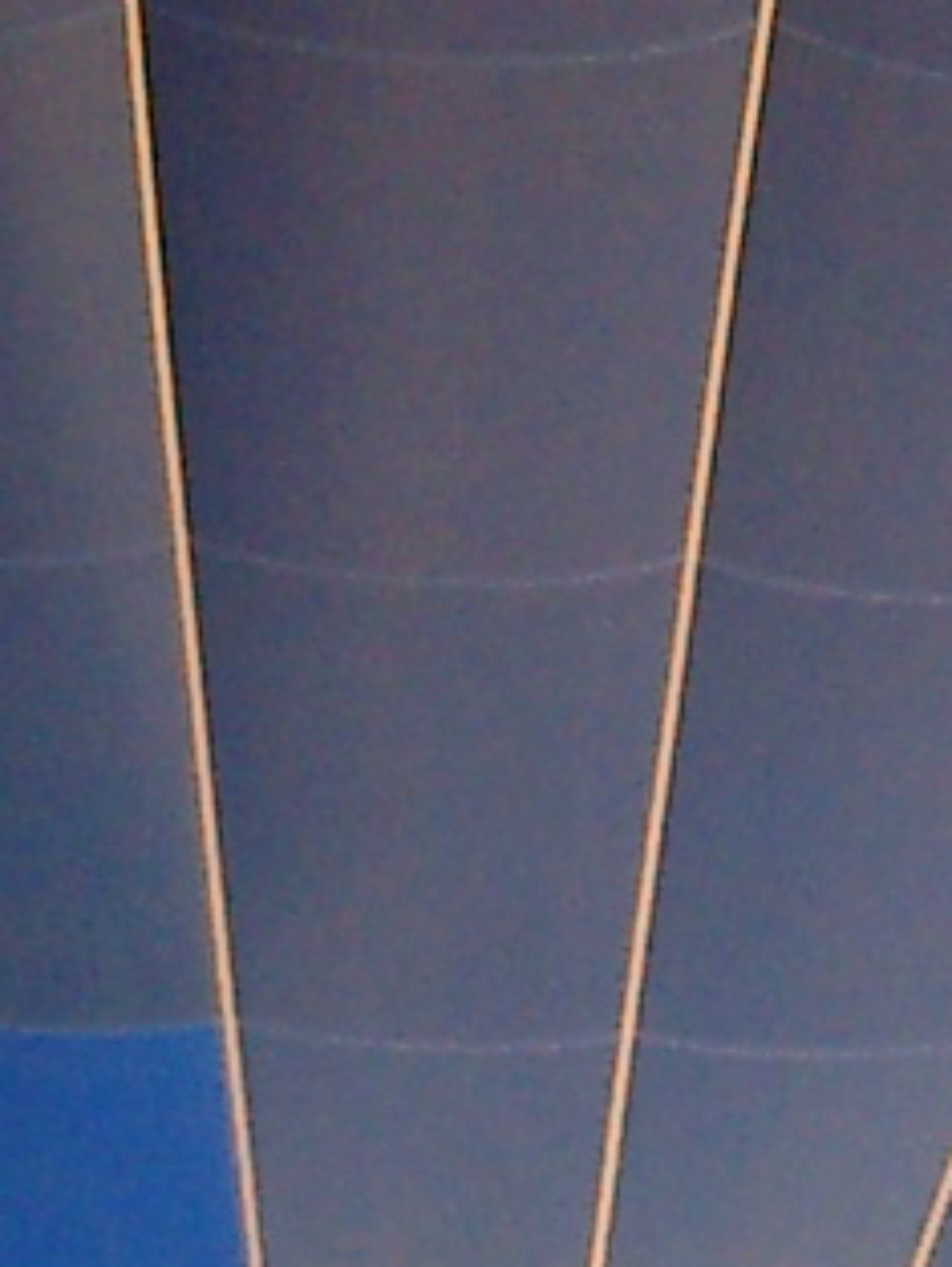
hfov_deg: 8.1
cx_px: 312
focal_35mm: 184
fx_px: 6742
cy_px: 1769
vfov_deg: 10.5
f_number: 3.2
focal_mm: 7.5
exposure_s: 1/640
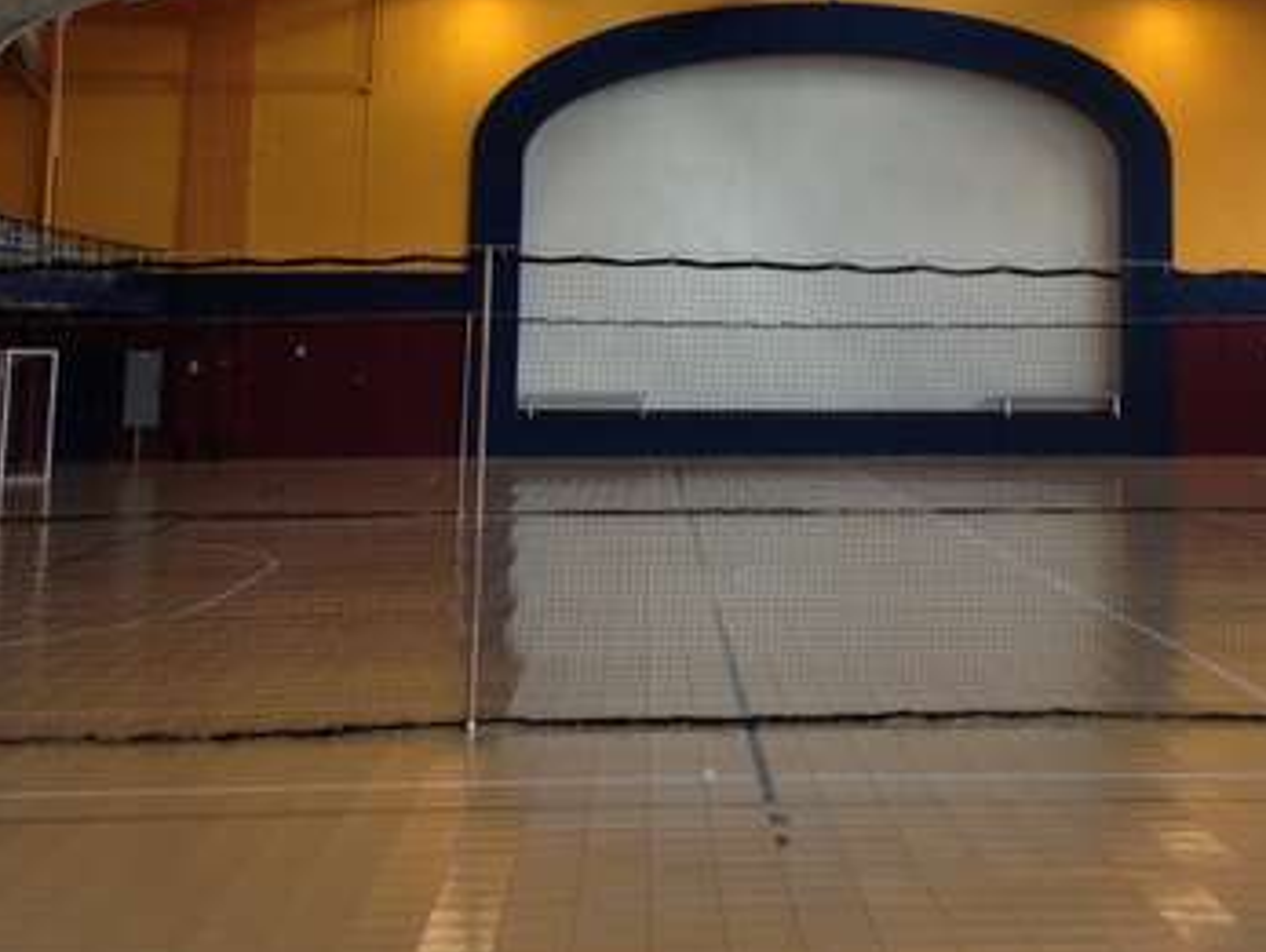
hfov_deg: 25.4
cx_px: 898
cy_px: -62
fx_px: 2782
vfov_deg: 18.8
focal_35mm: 76
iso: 50
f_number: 2.4
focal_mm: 4.12
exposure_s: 1/40
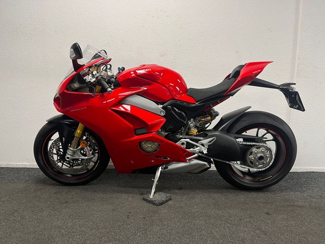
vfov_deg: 53.1
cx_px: 162
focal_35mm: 26
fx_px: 244
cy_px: 122
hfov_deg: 67.3
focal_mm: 5.1
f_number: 1.6
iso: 100
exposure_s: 1/50
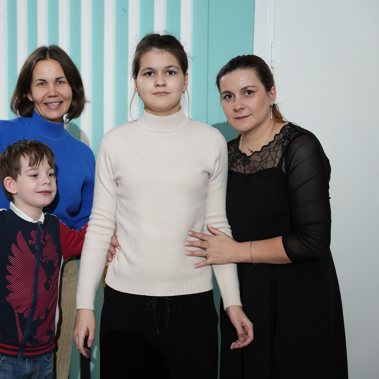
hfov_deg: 25.9
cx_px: 118
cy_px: 189
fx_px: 819
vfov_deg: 26.1
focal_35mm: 66
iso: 800
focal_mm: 51.1
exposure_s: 1/160
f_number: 3.2
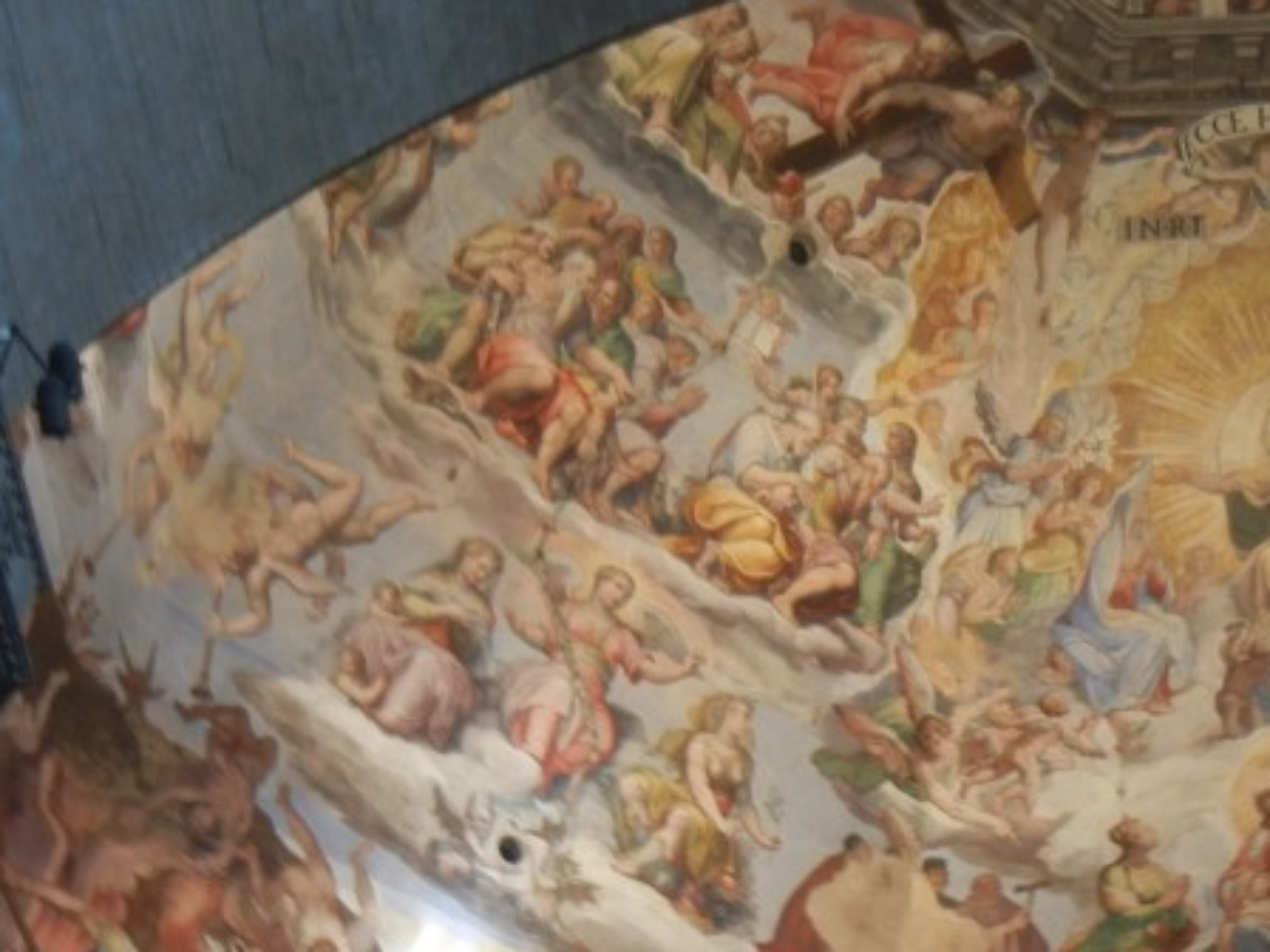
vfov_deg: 10.9
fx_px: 4953
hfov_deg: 14.4
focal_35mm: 135
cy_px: 844
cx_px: 1313
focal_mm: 10.6
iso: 200
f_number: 4
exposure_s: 1/3.7
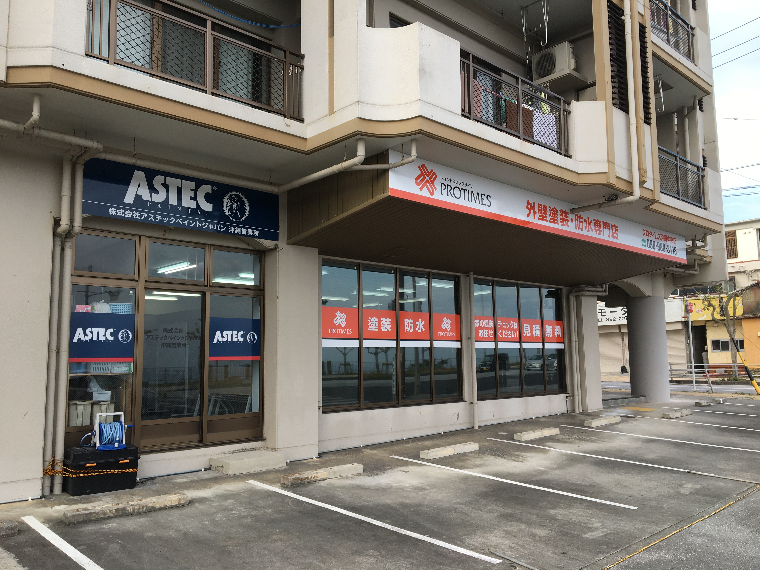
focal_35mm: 29
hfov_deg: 61.7
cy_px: 285
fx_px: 637
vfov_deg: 48.2
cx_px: 380
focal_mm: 4.15
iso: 25
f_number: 2.2
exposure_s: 1/381
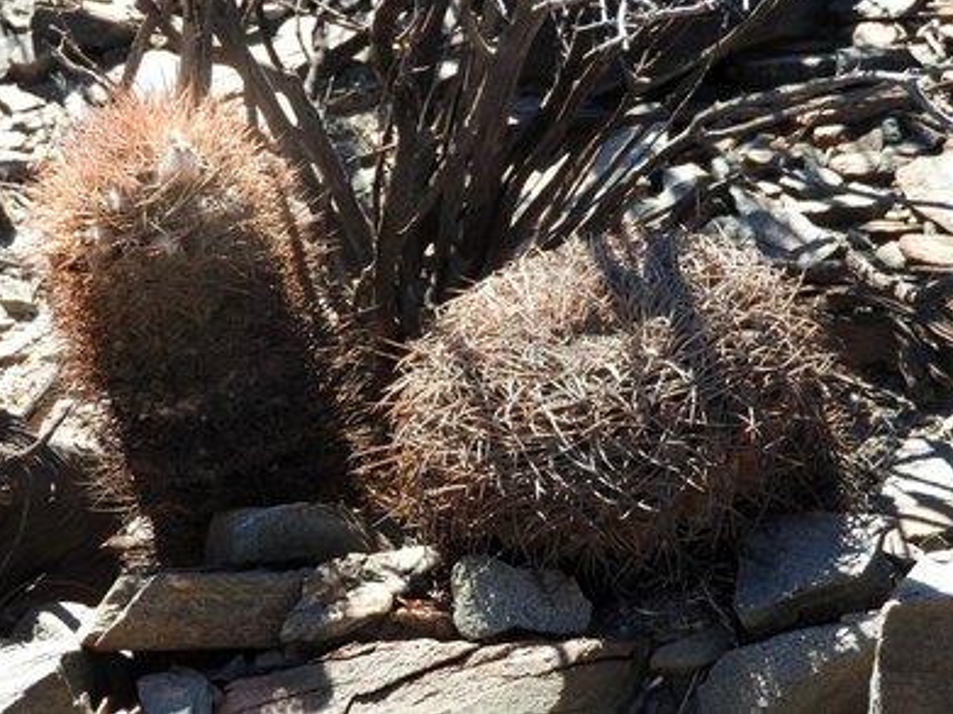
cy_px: 351
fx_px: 5064
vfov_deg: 8.1
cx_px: 480
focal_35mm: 184
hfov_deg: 10.8
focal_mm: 32.2
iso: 100
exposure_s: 1/200
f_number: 5.3
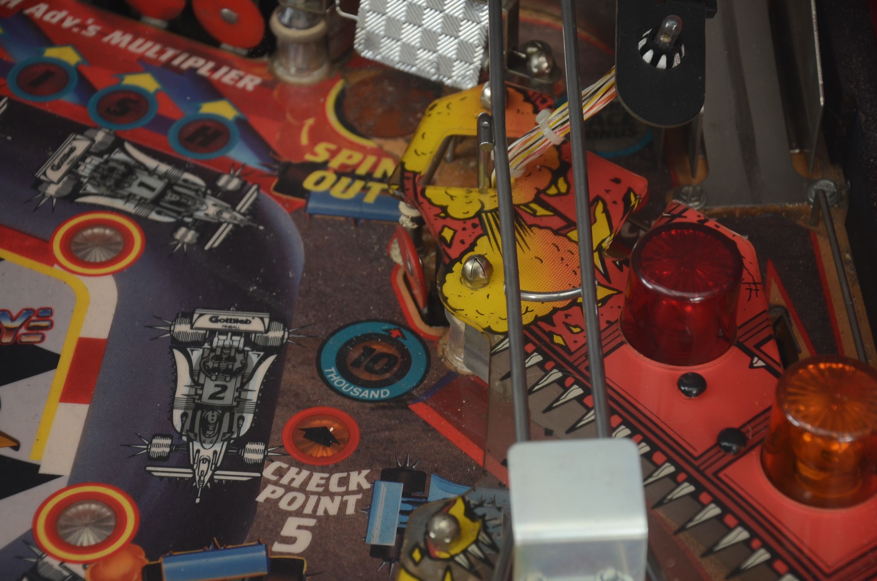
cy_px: 290
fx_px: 2917
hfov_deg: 17.1
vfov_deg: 11.4
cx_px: 438
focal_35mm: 120
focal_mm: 80
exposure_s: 1/60
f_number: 5.6
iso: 250
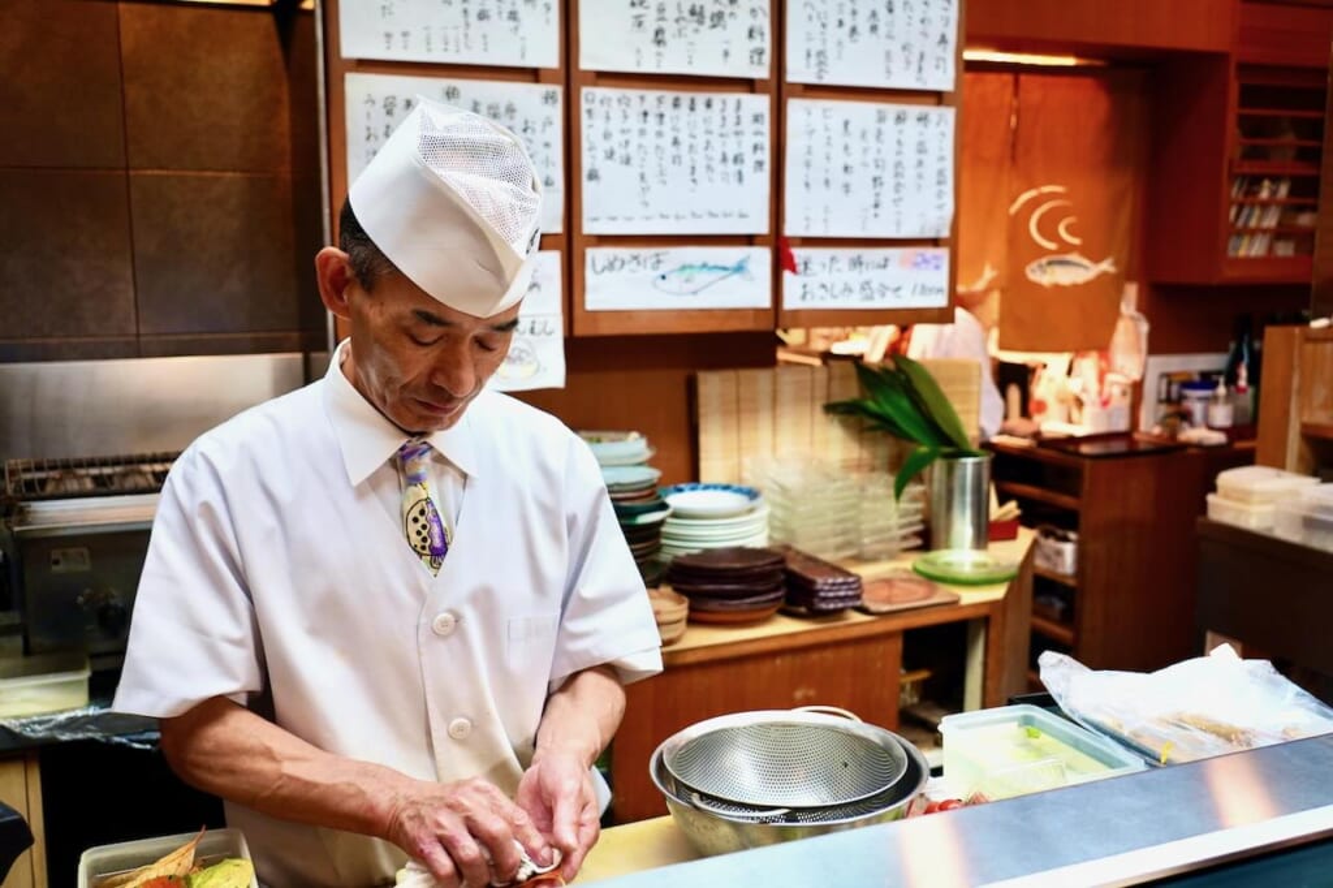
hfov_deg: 54.1
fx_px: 1305
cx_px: 666
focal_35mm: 35
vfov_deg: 37.6
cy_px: 444
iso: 250
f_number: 2.8
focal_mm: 23.5
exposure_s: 1/40
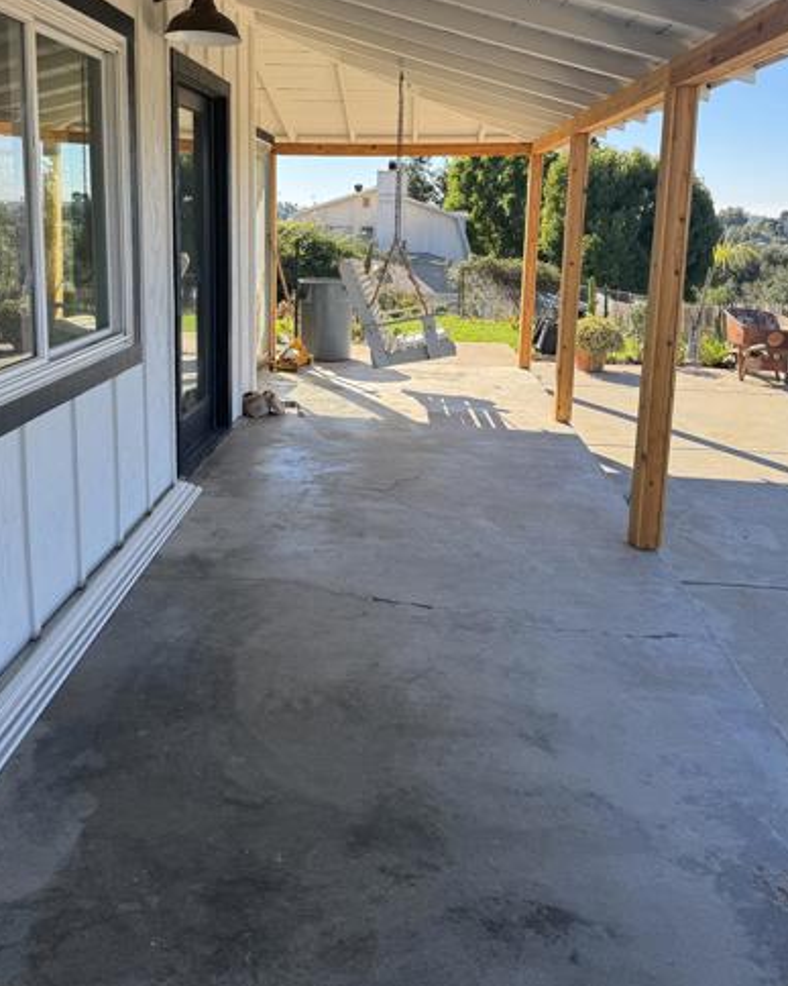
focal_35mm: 31
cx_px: 346
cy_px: 381
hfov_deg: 47.0
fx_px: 904
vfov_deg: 56.6
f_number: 1.78
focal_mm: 6.76
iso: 80
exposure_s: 1/1215
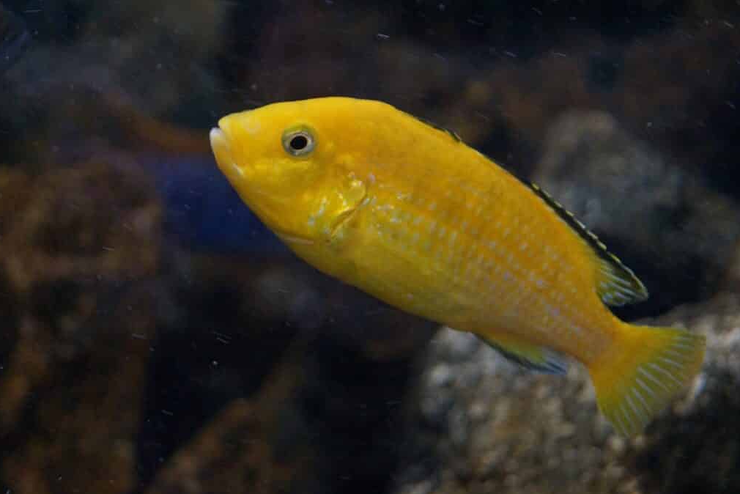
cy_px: 248
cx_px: 366
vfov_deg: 16.5
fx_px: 1706
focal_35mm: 83
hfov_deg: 24.5
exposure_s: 1/80
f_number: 5.6
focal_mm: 55
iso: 3200
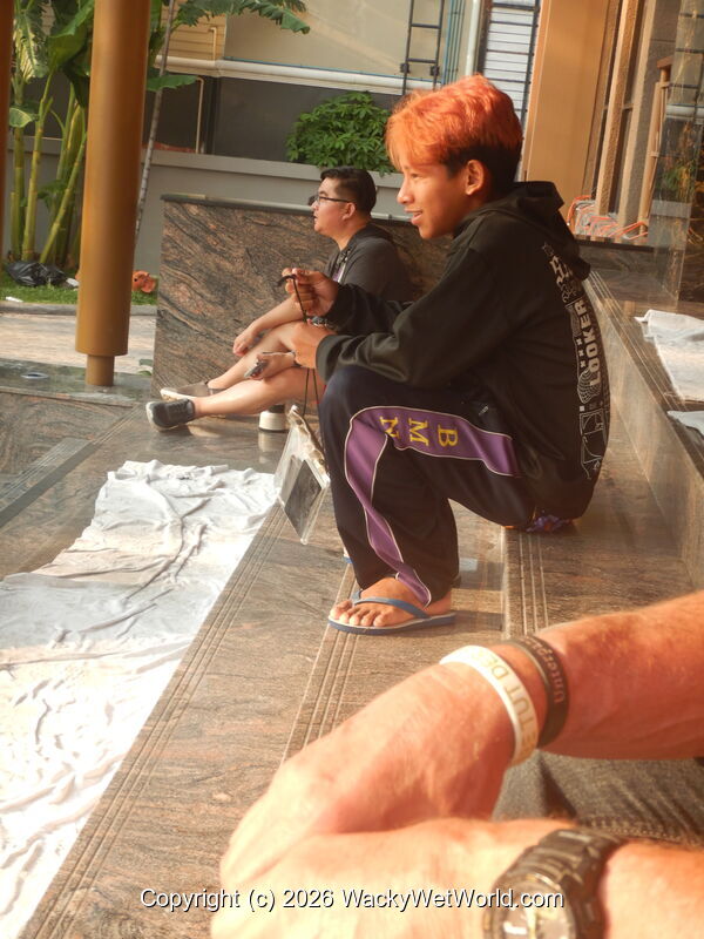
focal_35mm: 56
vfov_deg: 34.3
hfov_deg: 26.1
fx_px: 1519
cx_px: 352
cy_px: 470
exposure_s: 1/100
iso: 125
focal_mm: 10.1
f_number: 4.4
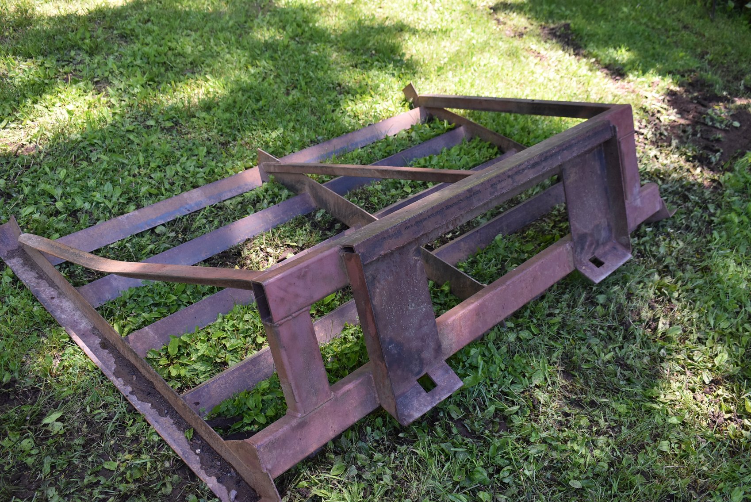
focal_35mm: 36
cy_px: 251
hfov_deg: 53.1
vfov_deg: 36.9
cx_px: 376
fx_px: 752
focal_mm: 24
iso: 400
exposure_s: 1/250
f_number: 5.6
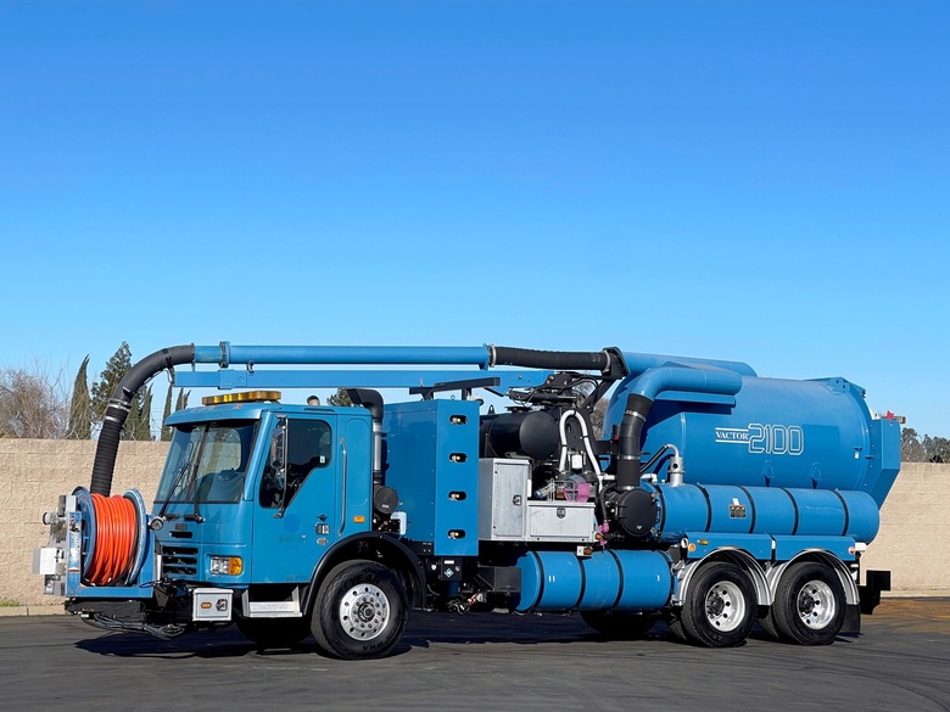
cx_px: 475
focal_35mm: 64
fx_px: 1756
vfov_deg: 22.9
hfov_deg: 30.3
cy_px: 356
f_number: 2.2
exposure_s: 1/1908
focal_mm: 7.5
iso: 20
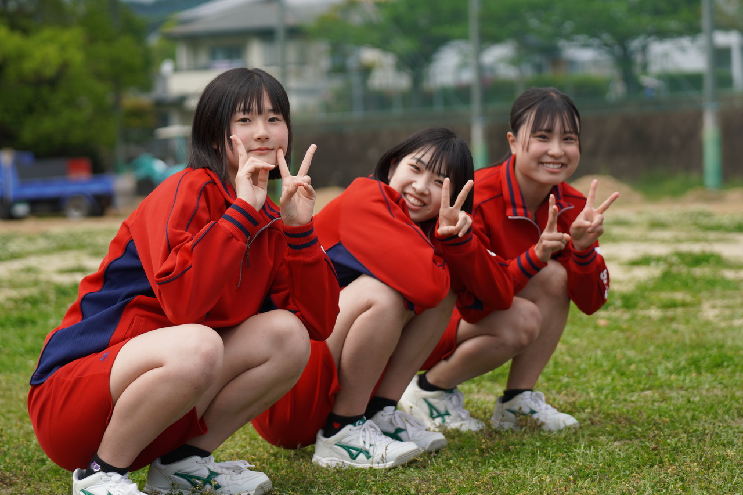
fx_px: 2167
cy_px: 248
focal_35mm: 105
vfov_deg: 13.0
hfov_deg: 19.5
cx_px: 372
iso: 160
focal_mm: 70
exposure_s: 1/1600
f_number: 2.8
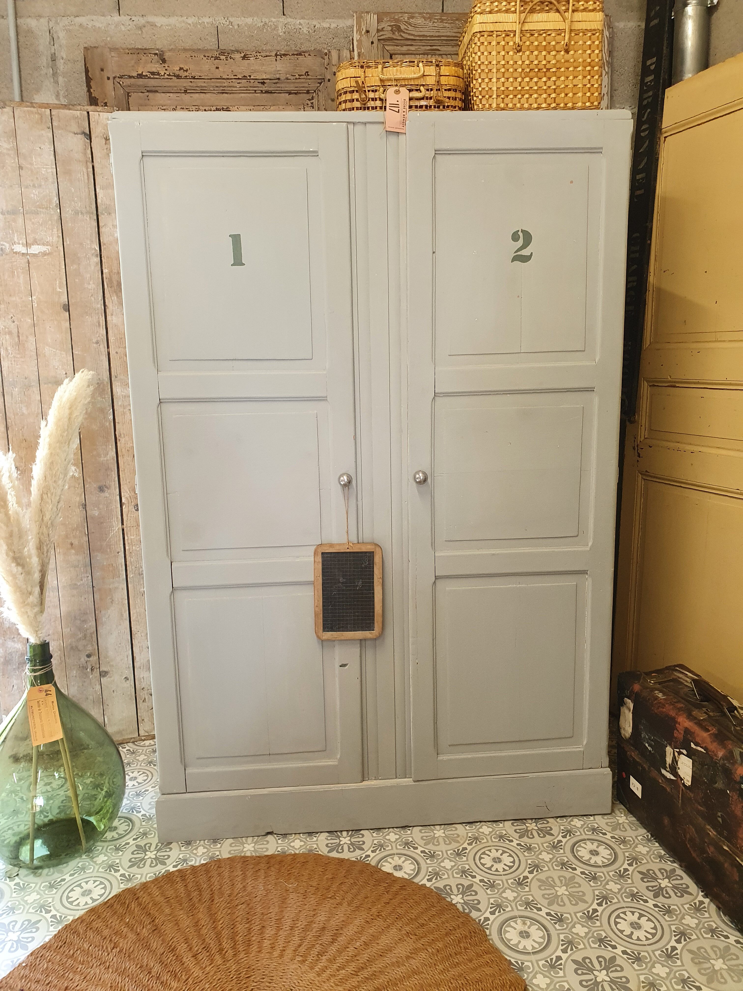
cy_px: 496
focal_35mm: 26
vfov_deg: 67.3
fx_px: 744
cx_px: 372
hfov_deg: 53.1
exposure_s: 1/100
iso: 320
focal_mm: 4.32
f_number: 2.4
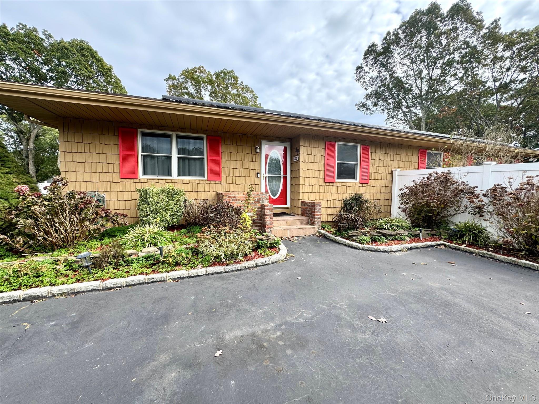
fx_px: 218
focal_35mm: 14
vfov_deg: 85.7
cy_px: 202
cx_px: 270
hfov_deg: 102.1
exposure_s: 1/578
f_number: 2.2
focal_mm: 2.22
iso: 40
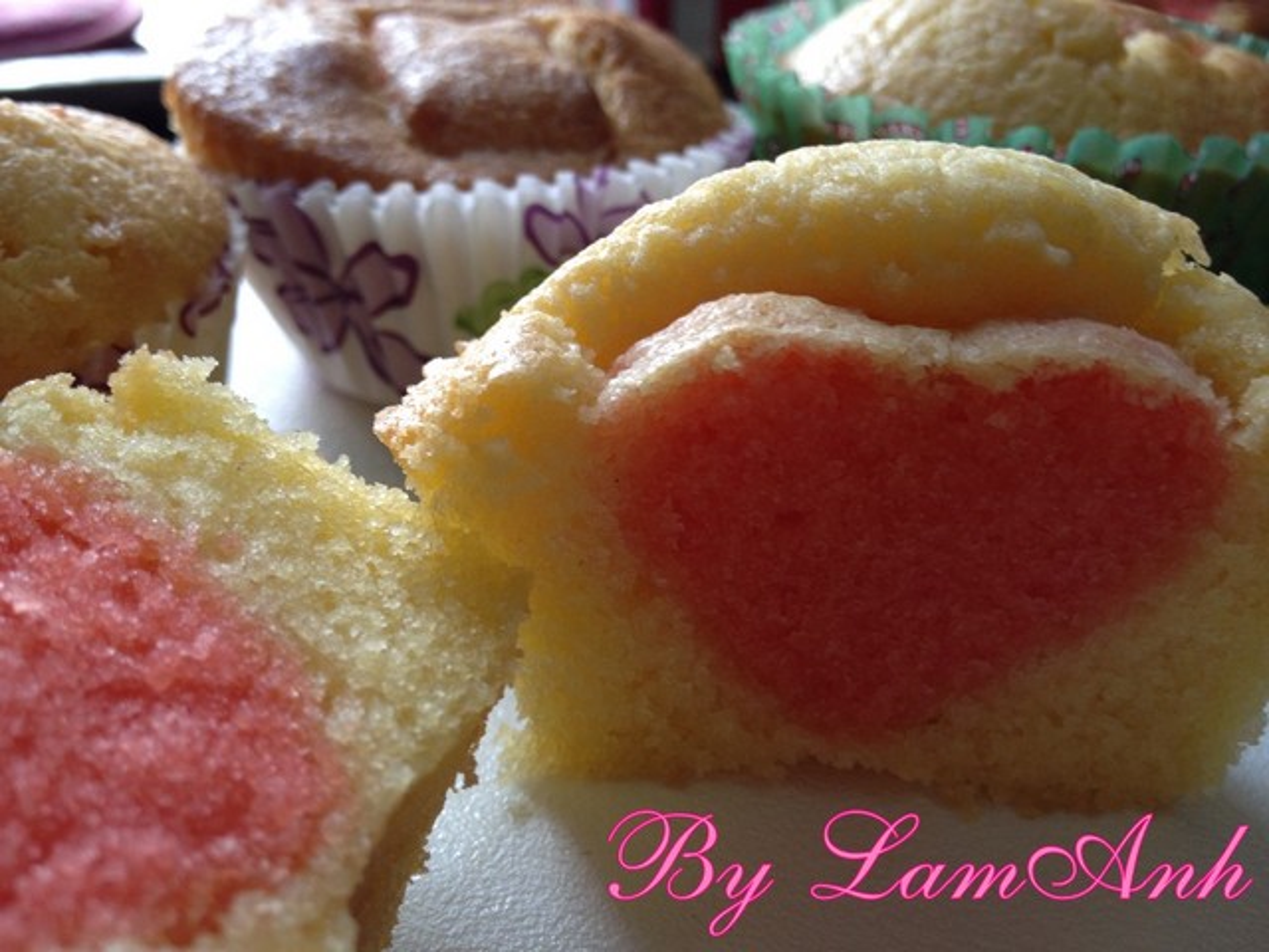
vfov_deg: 40.7
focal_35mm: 35
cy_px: 476
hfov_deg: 52.6
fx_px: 1283
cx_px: 634
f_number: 2.4
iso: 64
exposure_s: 1/24
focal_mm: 4.28
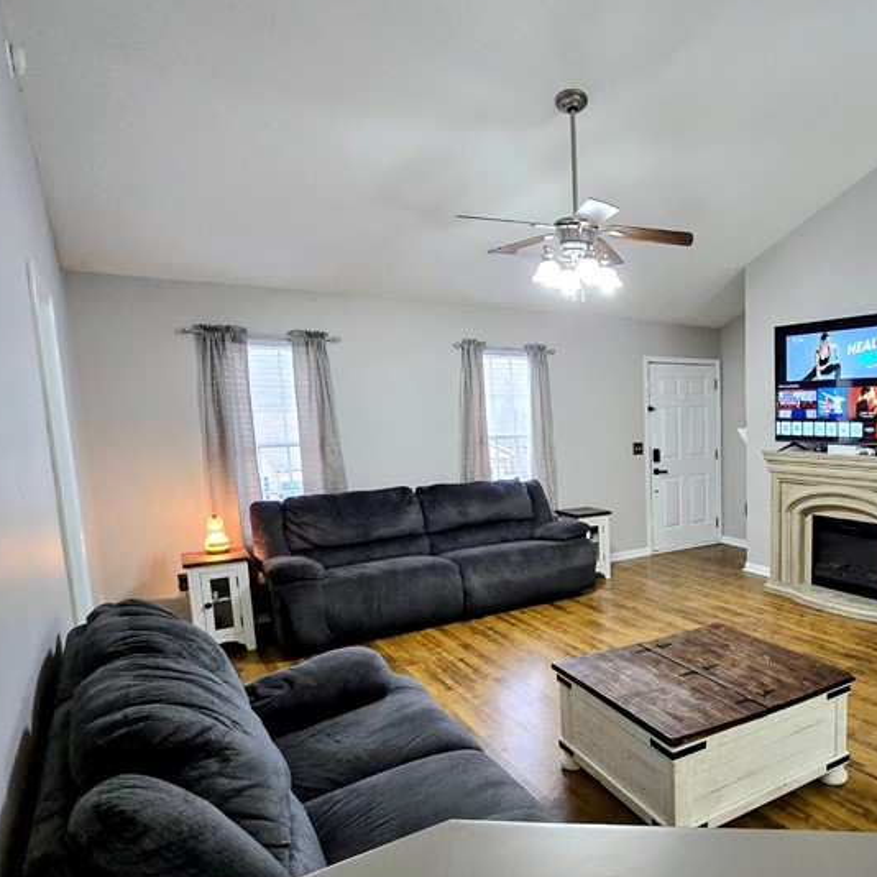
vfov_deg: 69.3
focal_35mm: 22
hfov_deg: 63.2
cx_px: 710
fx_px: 631
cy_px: 498
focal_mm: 2.2
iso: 250
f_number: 2.2
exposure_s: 1/60
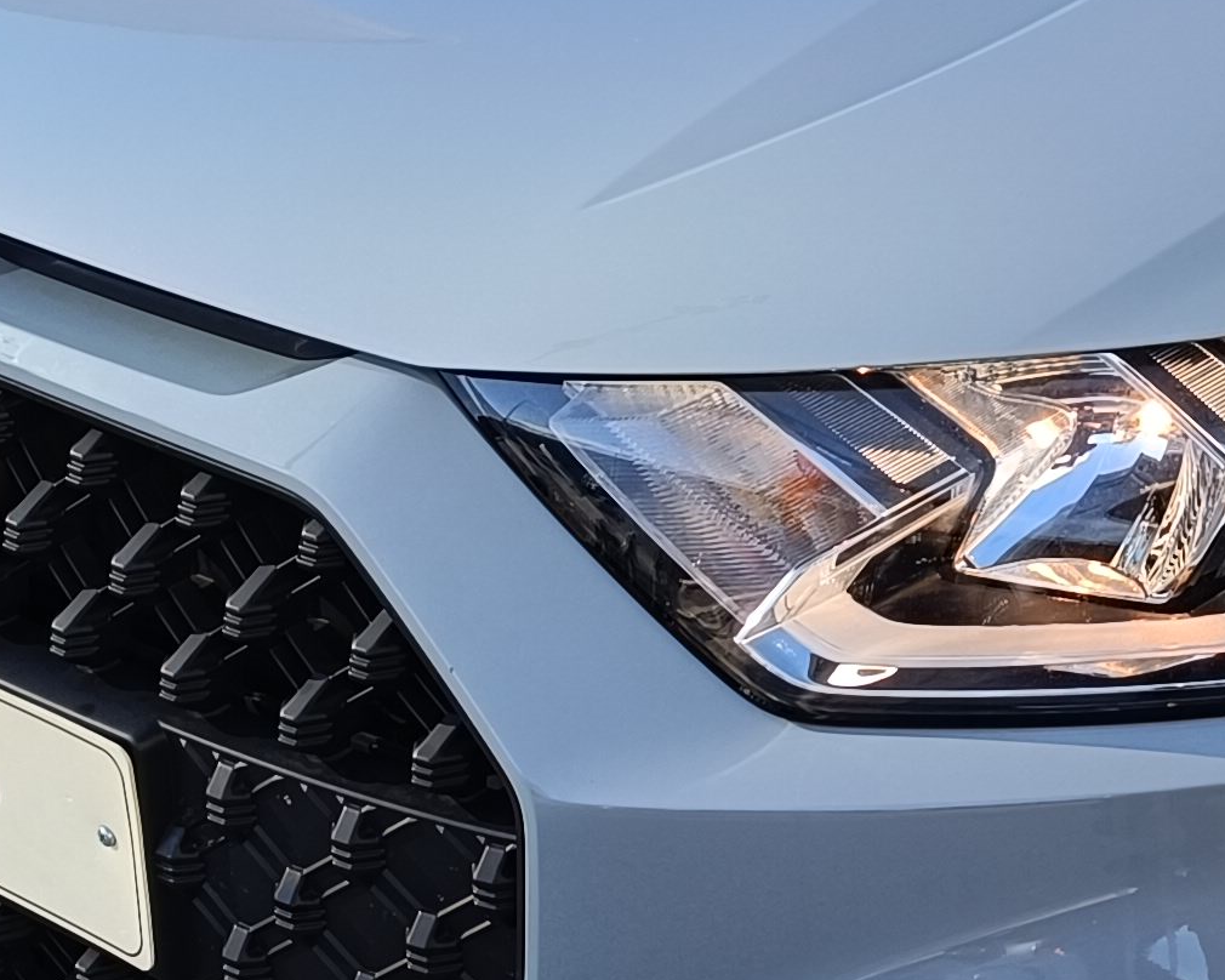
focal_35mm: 95
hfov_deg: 19.3
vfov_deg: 16.1
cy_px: 237
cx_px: 1366
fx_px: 3444
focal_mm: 5.59
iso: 52
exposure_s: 1/291
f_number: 1.88
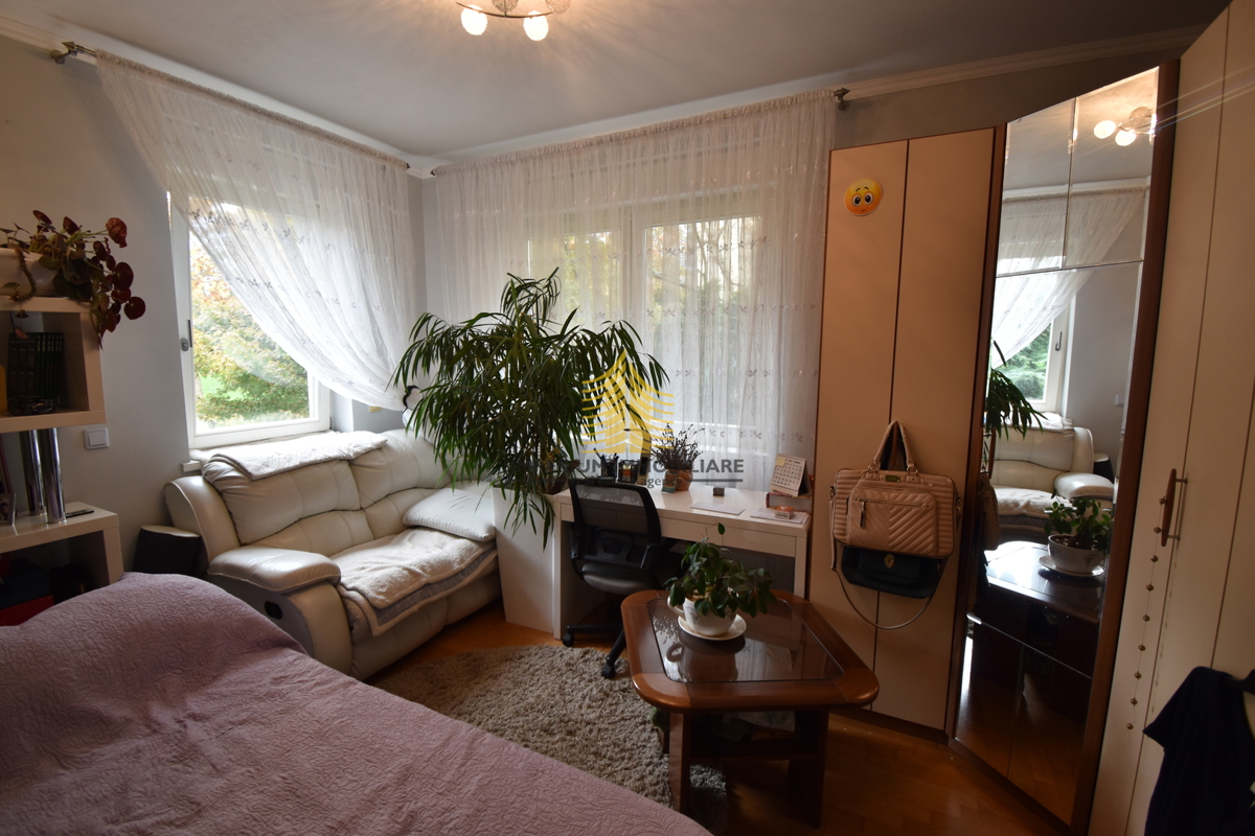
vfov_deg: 77.3
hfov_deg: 100.4
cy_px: 418
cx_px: 628
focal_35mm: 15
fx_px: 523
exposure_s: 1/30
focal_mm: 10
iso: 250
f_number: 4.5
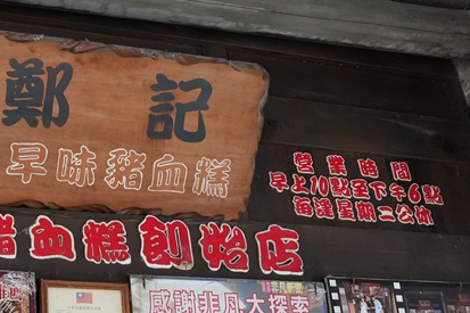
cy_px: 225
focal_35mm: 69
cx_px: -8
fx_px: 897
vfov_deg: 19.7
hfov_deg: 27.5
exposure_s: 1/160
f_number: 7.1
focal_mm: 27.7
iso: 3200
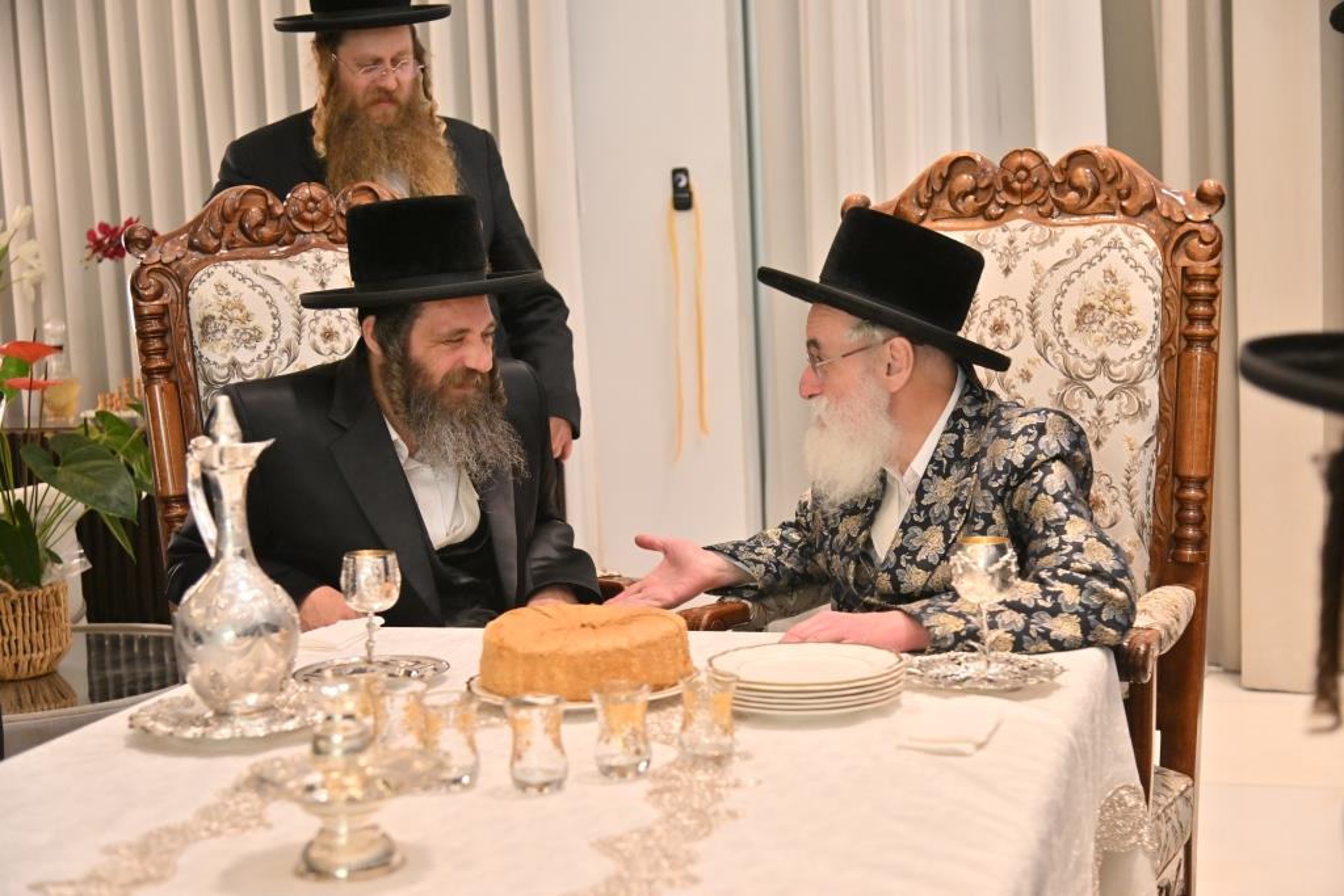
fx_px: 1941
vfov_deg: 26.0
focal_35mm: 52
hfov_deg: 38.2
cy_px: 448
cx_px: 672
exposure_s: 1/160
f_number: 4
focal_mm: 52
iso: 1250
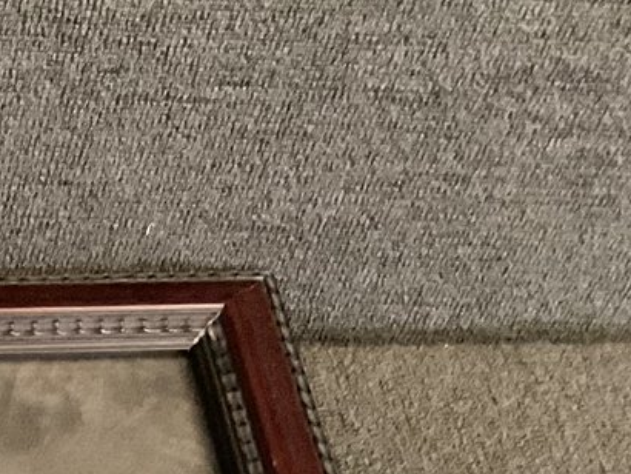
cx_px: -416
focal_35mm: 107
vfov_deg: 12.7
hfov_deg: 16.2
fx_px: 1952
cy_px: 844
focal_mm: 3
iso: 500
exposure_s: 1/30
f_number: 1.8
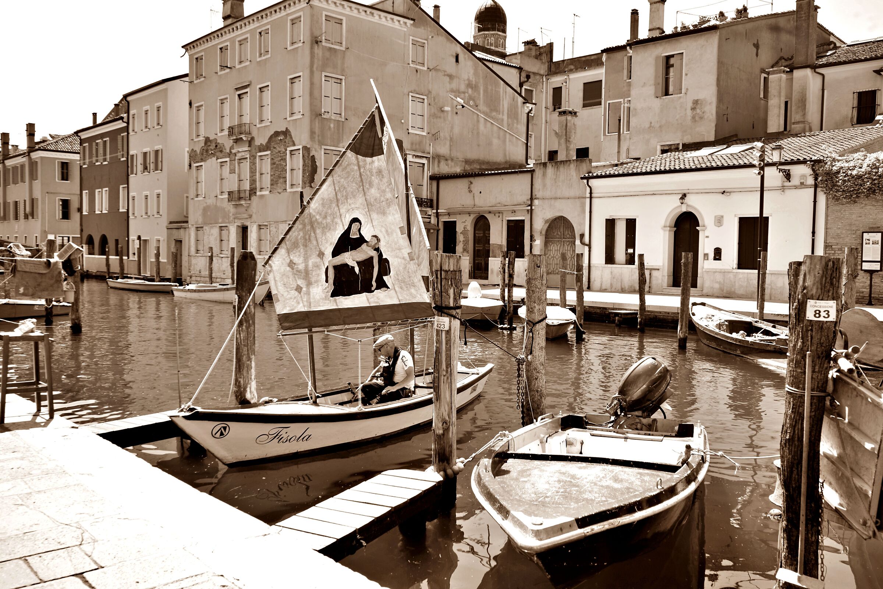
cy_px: 294
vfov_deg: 42.4
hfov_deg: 60.3
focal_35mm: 31
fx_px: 761
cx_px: 442
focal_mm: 31
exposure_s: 1/80
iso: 100
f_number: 11
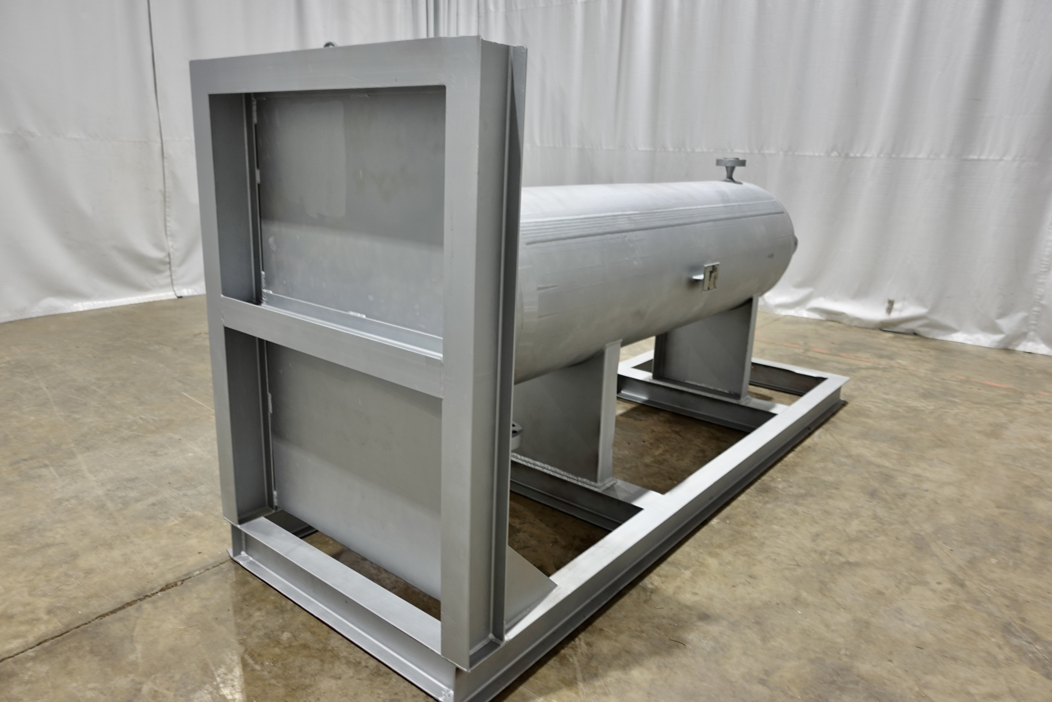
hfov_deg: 73.7
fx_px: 701
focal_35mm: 24
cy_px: 351
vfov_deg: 53.1
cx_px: 526
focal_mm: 9.4
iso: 125
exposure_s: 1/30
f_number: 1.8
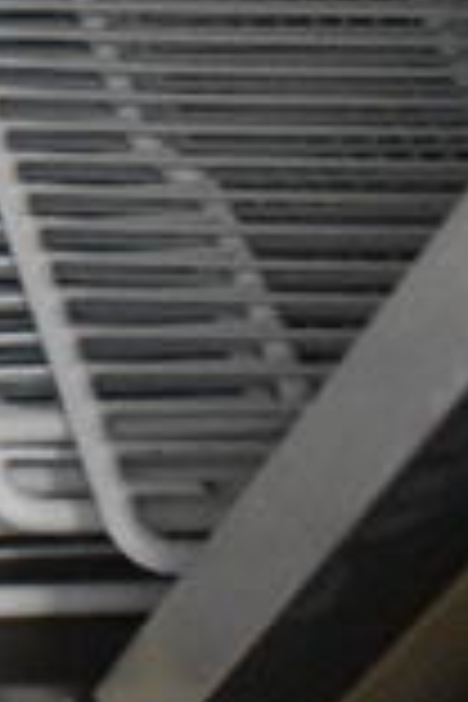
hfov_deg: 10.5
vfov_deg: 18.4
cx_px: -770
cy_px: -112
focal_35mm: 106
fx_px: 2067
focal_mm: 18
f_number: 5.6
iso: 6400
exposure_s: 1/125
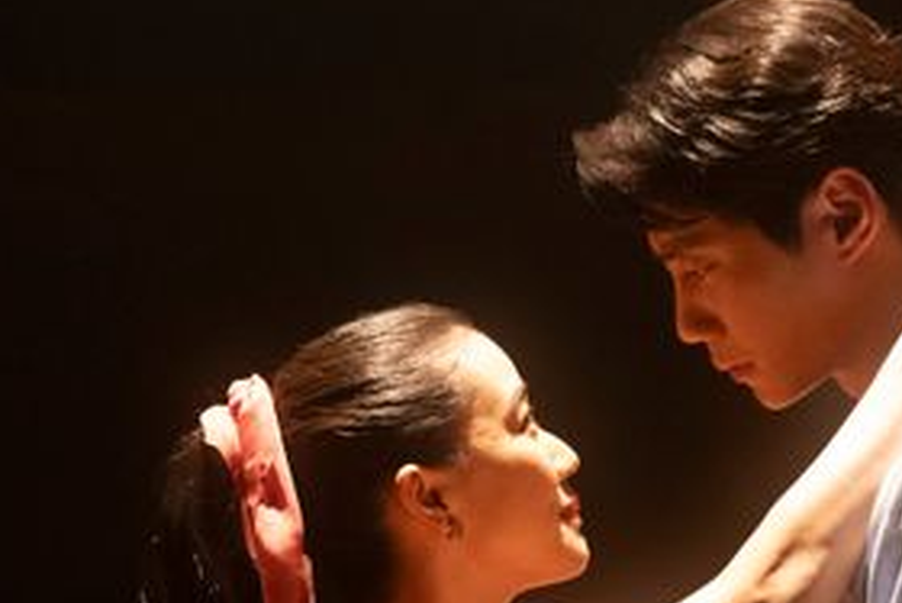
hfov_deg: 6.9
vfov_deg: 4.6
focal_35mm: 297
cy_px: 406
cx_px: 552
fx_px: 7445
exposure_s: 1/200
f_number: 5.6
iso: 3200
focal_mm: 120
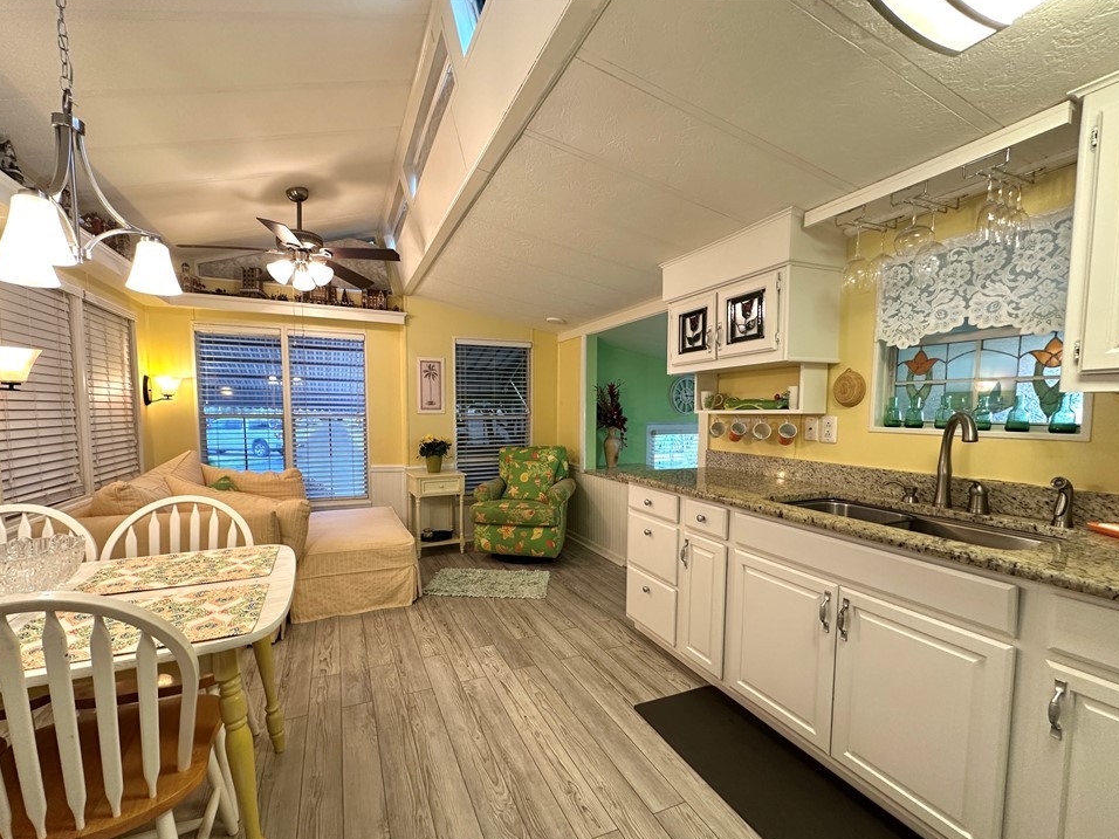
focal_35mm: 15
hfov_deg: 98.1
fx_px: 485
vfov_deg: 81.7
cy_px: 443
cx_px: 534
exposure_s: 1/60
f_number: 2.2
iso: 200
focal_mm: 2.22
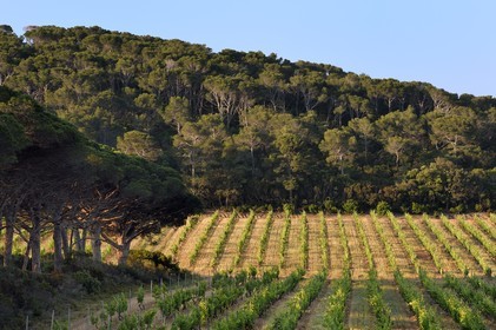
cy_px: 165
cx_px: 248
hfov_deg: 17.1
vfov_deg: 11.4
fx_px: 1652
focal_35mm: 120
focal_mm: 120
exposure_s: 1/100
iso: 200
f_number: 11
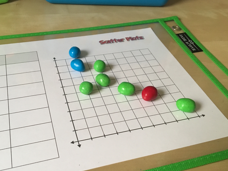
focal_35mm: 37
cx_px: 100
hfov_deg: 50.0
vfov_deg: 38.4
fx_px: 244
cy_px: 107
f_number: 2.2
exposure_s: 1/30
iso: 125
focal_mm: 4.15
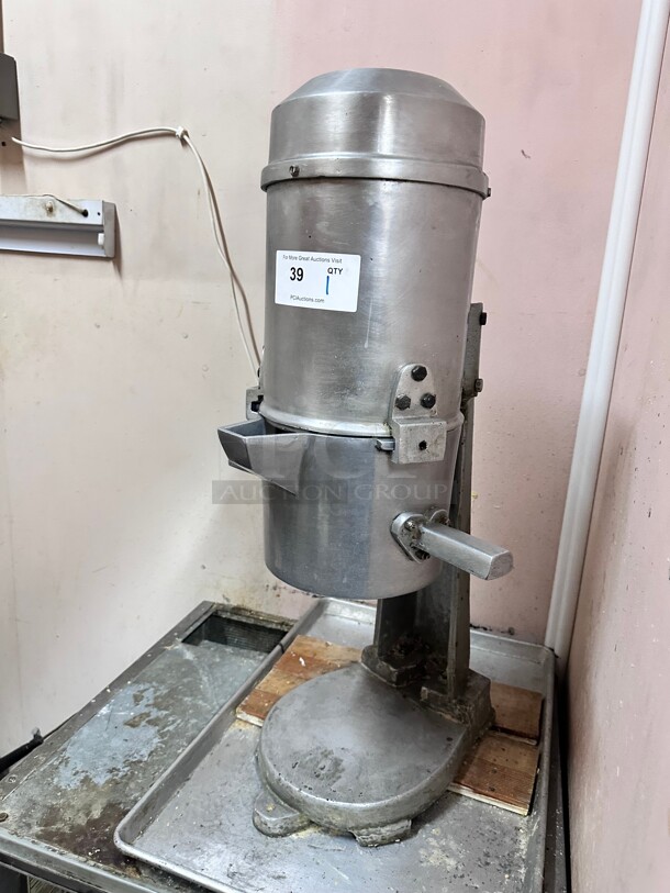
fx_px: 619
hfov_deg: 56.8
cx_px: 335
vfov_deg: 71.6
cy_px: 446
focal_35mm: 24
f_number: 1.78
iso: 500
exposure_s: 1/60
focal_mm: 6.86
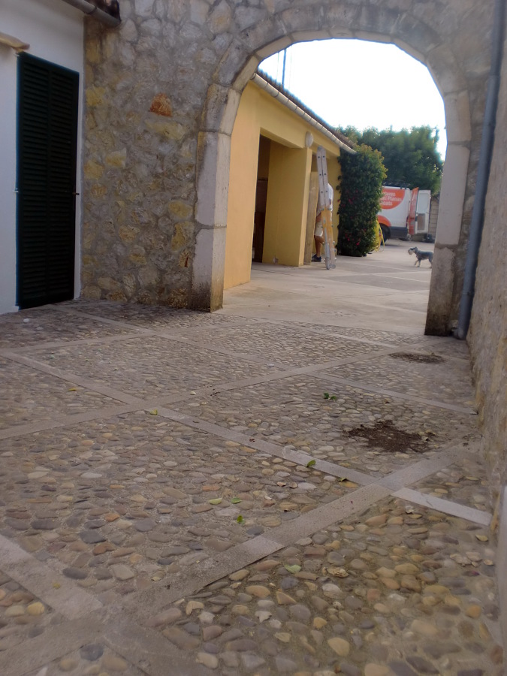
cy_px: 338
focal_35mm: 35
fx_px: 683
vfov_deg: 52.6
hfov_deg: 40.7
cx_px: 254
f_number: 3.1
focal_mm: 6.3
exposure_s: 1/250
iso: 64
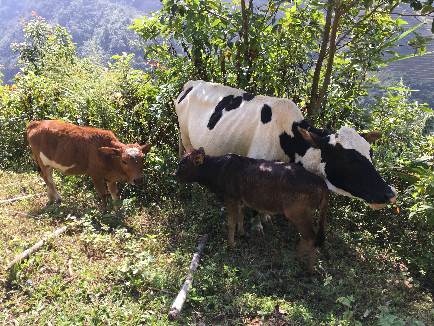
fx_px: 364
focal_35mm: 29
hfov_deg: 61.7
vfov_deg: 48.2
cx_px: 217
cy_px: 163
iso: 25
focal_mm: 4.15
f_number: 2.2
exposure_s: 1/379
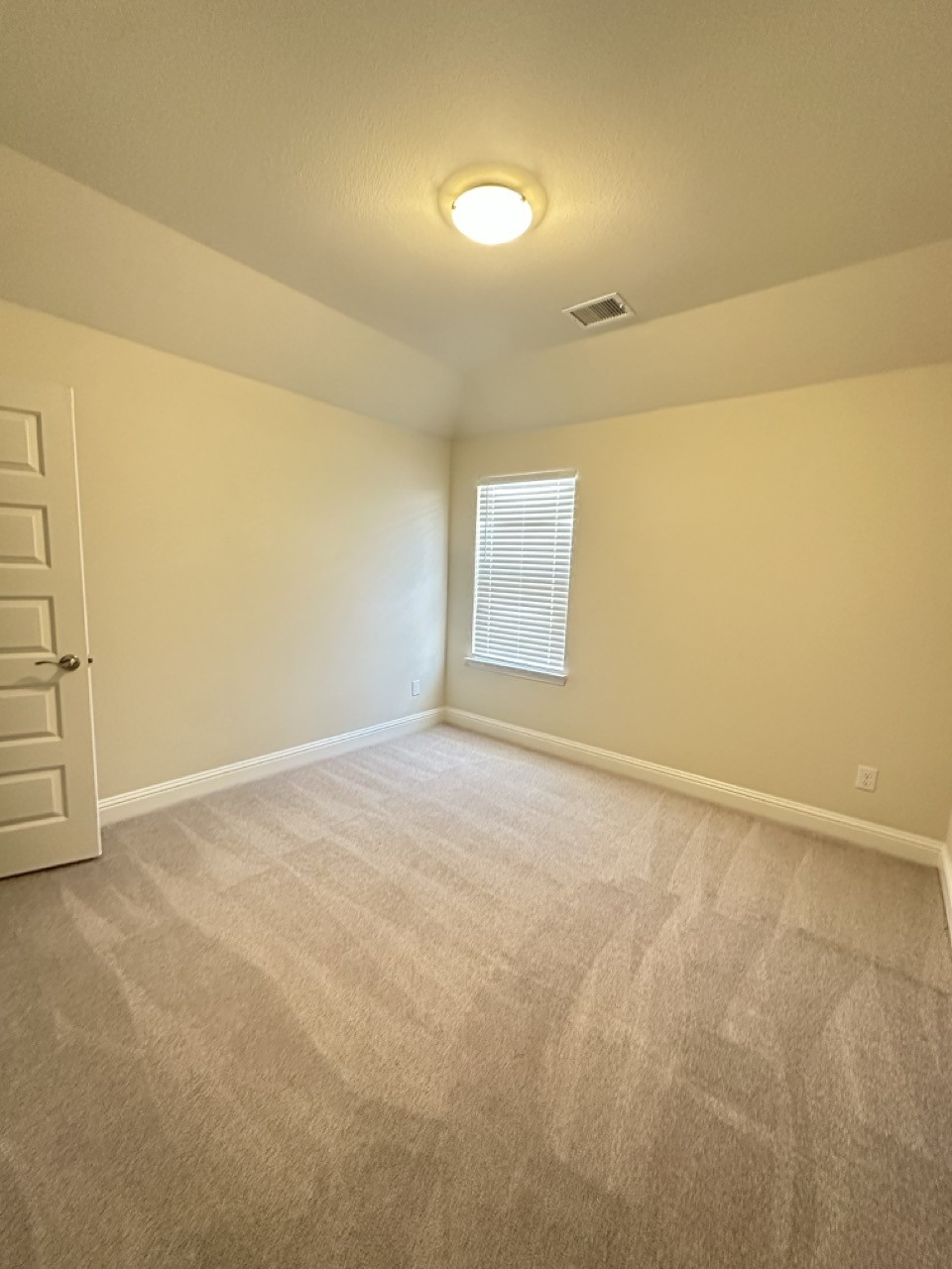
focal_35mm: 14
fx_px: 513
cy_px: 634
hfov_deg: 85.7
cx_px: 476
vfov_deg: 102.1
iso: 1000
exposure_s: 1/40
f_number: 2.2
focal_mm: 2.22
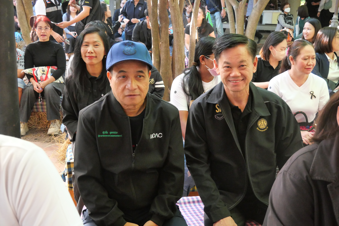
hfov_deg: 43.6
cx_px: 170
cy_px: 113
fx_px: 424
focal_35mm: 45
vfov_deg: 29.9
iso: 3200
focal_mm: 22
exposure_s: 1/250
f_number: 4.2
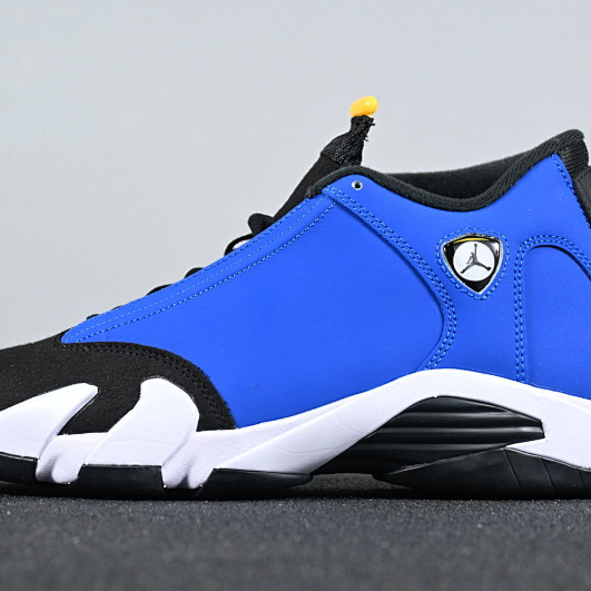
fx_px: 1596
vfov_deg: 21.0
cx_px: 278
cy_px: 296
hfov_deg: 21.0
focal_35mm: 83
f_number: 6
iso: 720
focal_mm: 43
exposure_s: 1/125
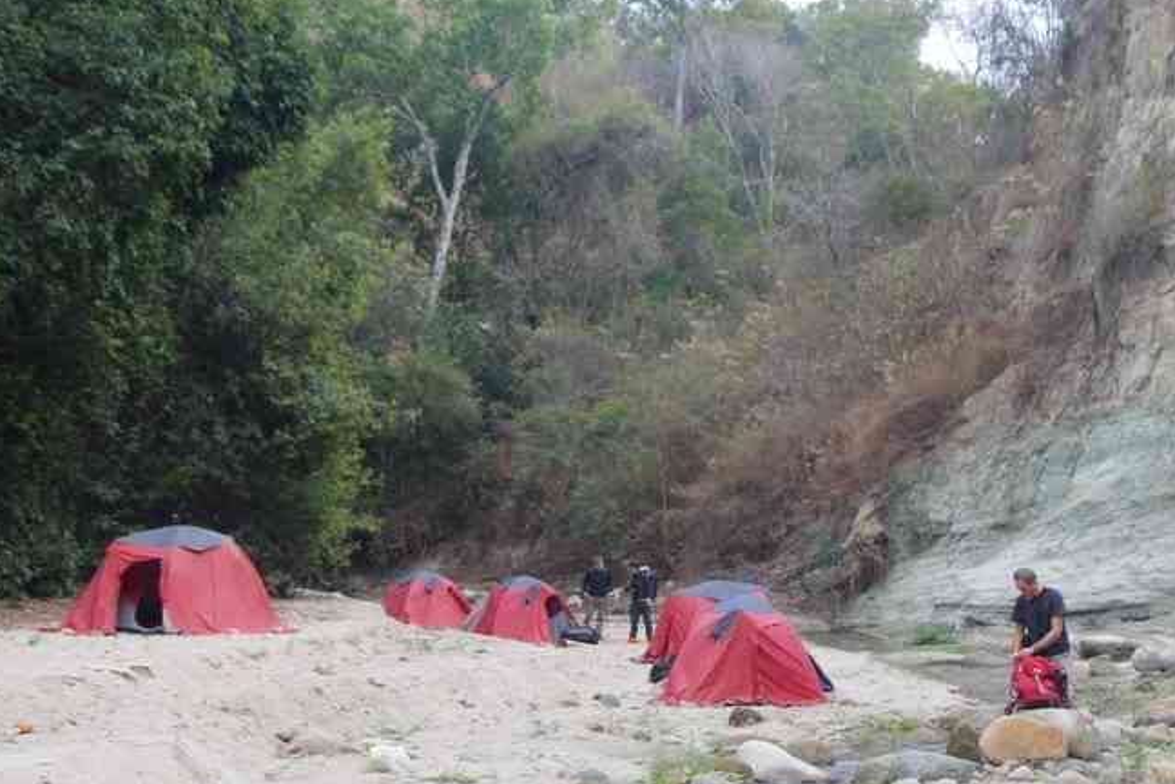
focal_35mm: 58
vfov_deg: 23.5
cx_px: 692
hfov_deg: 34.5
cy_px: 388
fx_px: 1885
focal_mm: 25
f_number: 5.6
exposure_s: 1/50
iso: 400
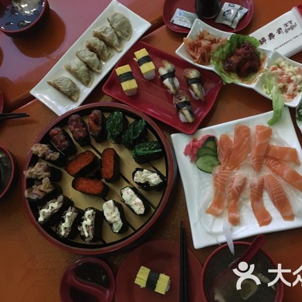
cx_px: 174
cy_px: 152
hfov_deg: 47.1
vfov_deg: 47.2
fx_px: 345
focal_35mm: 35
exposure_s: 1/17
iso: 400
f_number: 2.2
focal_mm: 4.15
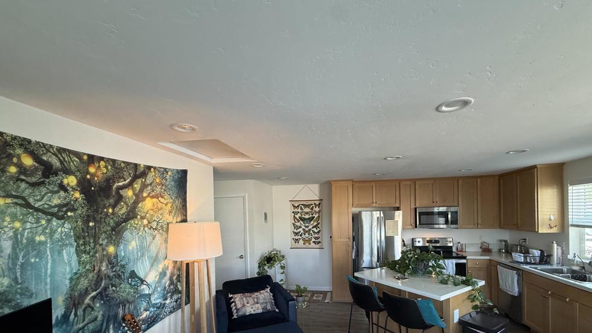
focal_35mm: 16
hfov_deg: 99.3
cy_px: 216
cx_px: 309
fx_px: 251
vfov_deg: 65.7
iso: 200
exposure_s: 1/60
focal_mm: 2.22
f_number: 2.2
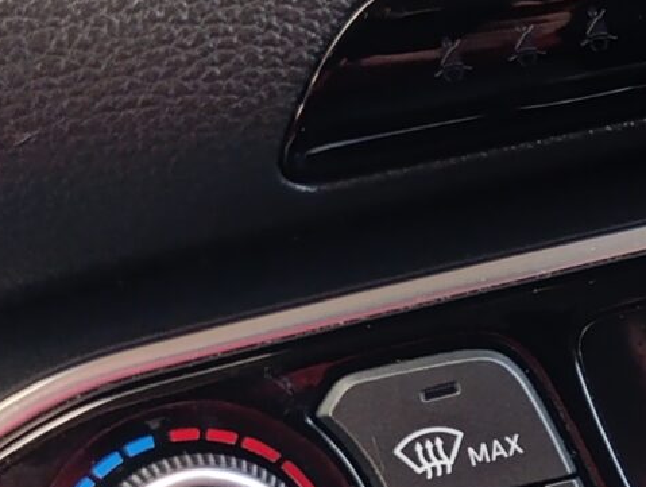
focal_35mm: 123
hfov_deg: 14.8
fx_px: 2299
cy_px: 426
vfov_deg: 12.0
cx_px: 974
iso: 250
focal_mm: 6.14
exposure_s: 1/100
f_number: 1.6
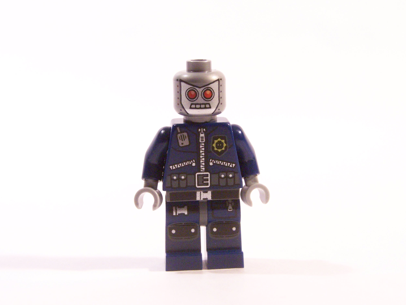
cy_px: 156
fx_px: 809
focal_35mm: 69
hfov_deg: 28.2
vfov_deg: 21.3
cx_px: 208
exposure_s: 1/30
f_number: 3.6
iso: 400
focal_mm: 11.1
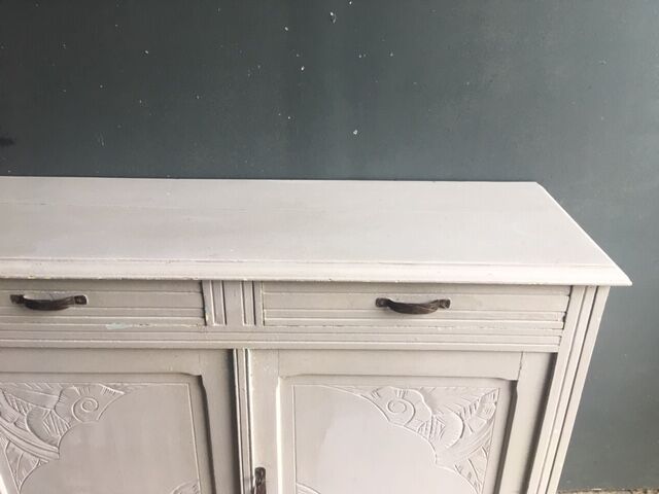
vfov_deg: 48.2
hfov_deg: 61.7
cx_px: 330
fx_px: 552
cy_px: 247
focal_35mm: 29
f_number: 2.2
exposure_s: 1/33
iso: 50
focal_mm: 4.15
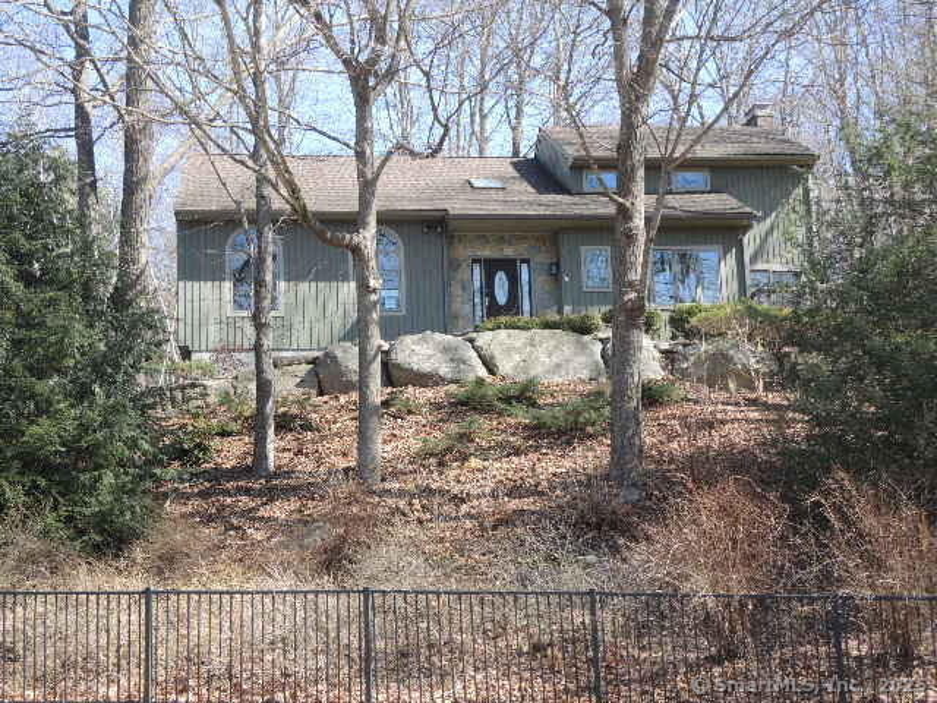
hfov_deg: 38.2
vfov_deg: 29.1
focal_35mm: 50
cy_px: 352
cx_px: 468
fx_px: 1353
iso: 80
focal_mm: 11
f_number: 3.2
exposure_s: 1/200
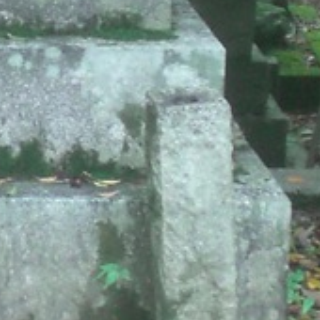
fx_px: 2071
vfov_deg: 8.8
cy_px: 4
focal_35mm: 198
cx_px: 8
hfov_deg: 8.8
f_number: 3.1
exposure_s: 1/60
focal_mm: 6.3
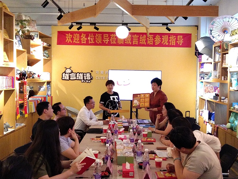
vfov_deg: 32.9
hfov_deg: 42.9
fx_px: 303
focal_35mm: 44
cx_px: 119
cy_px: 90
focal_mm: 3.69
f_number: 2.2
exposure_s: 1/25
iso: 500
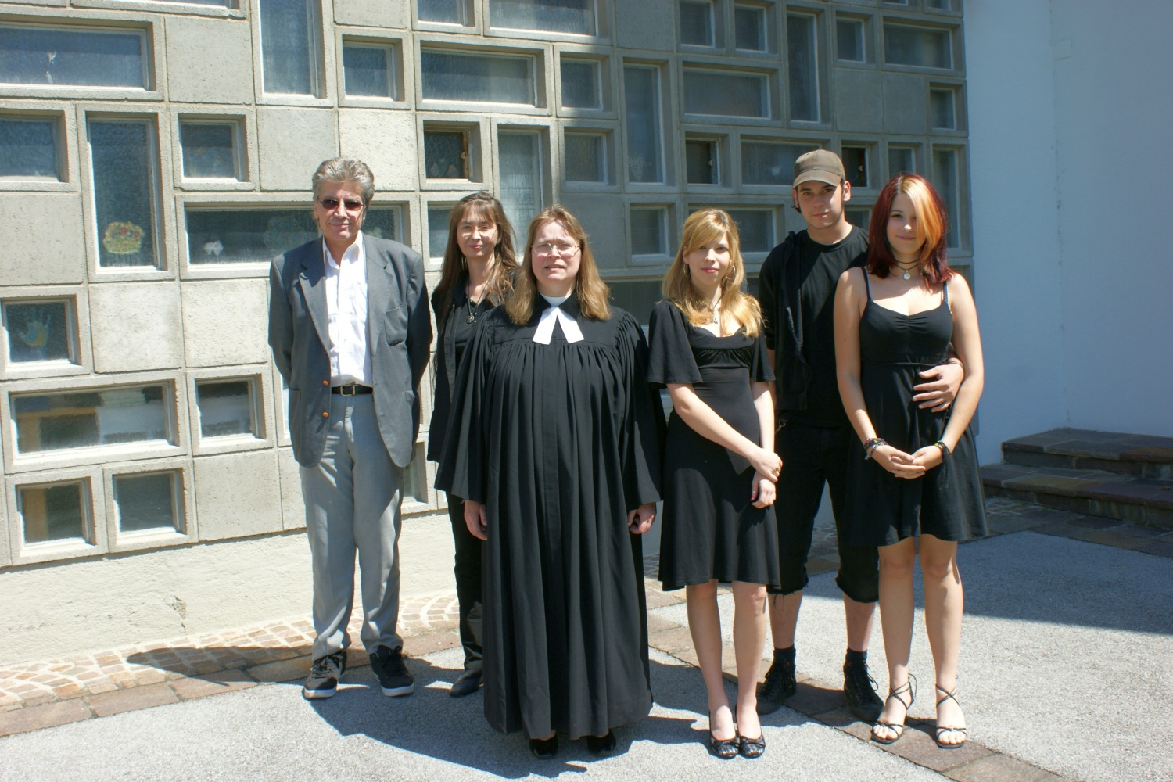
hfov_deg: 53.1
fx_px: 1173
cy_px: 391
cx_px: 586
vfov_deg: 36.9
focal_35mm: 36
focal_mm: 24
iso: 100
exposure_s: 1/80
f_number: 9
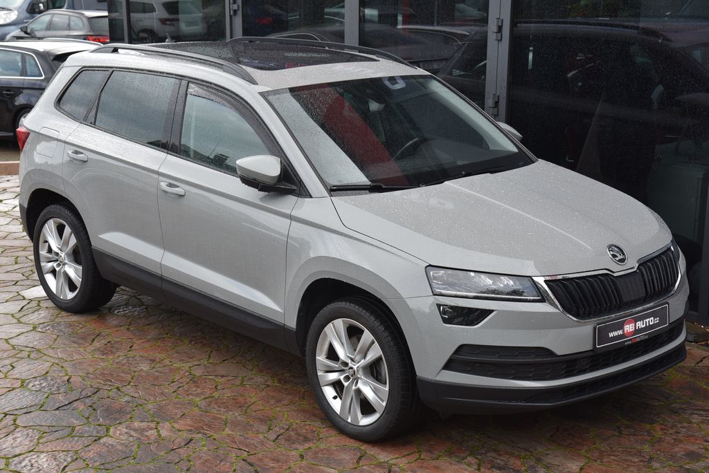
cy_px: 236
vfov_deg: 21.9
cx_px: 354
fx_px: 1222
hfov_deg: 32.4
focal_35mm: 62
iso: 500
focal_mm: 62
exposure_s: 1/200
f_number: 7.1
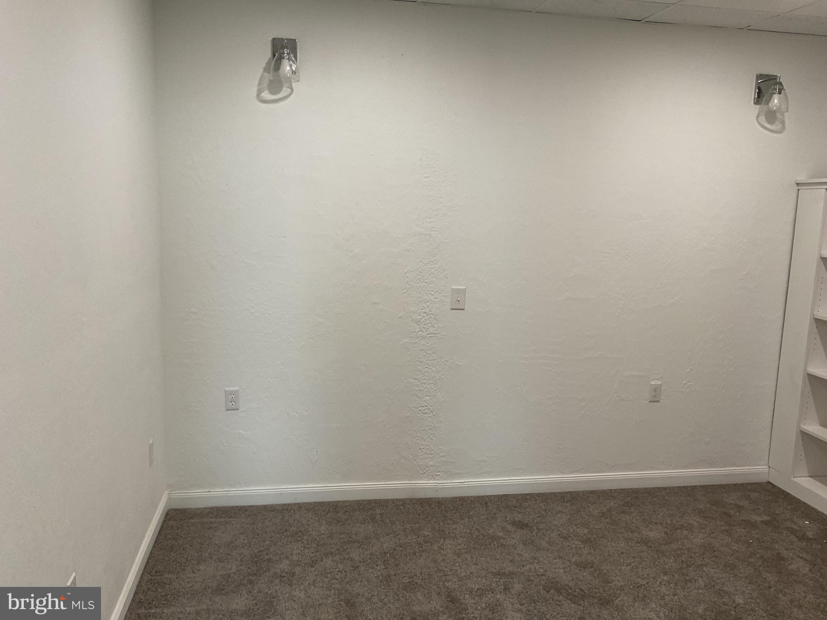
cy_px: 310
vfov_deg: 48.2
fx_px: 693
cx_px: 414
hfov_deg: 61.7
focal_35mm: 29
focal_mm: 3
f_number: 1.8
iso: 64
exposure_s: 1/60
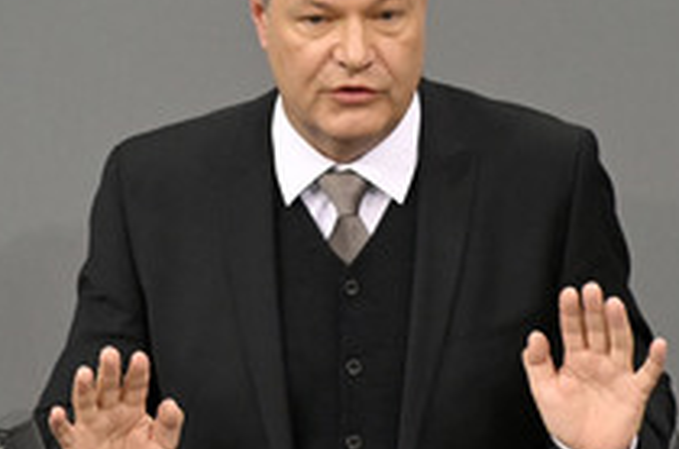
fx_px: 20248
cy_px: 252
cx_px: 344
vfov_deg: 1.3
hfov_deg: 1.9
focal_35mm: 1076
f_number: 5.6
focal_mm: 500
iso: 10000
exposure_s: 1/320
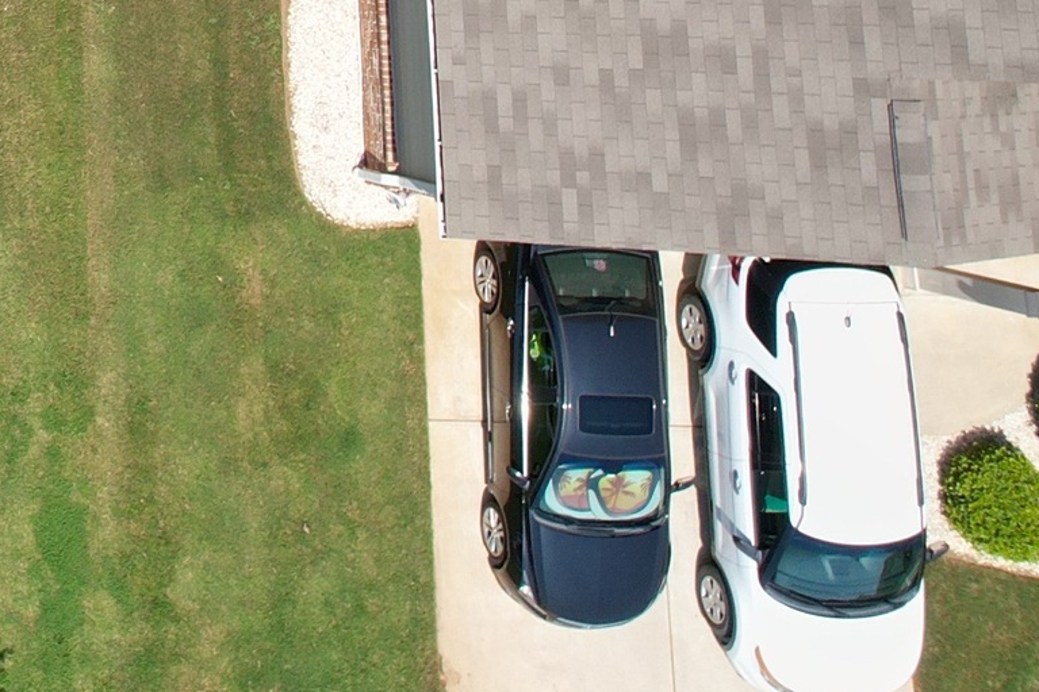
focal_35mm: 88
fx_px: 2540
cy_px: -628
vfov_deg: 13.6
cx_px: -674
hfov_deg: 19.1
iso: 100
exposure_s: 1/1600
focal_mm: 8.38
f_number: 2.8
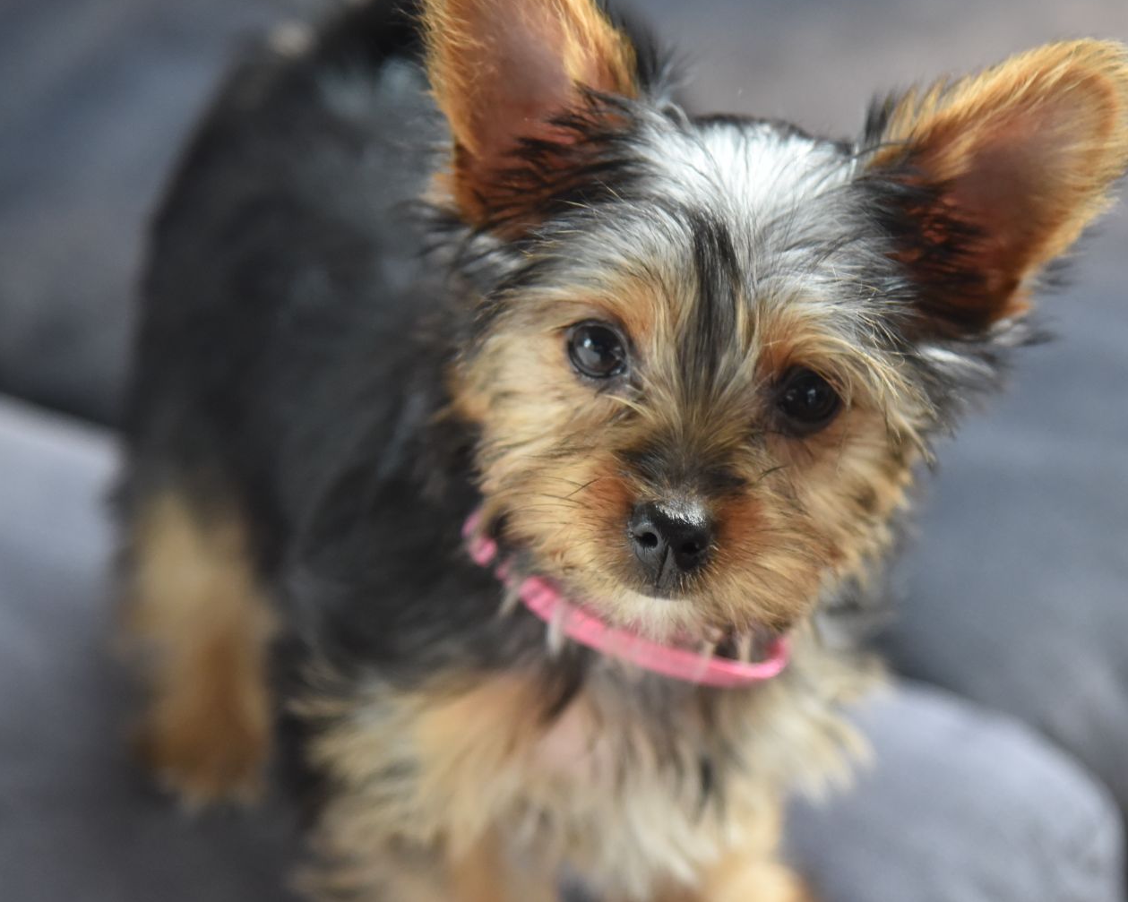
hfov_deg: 11.5
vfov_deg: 9.2
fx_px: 5608
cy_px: 434
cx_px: 656
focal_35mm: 168
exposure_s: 1/125
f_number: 4
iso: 2800
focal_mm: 110
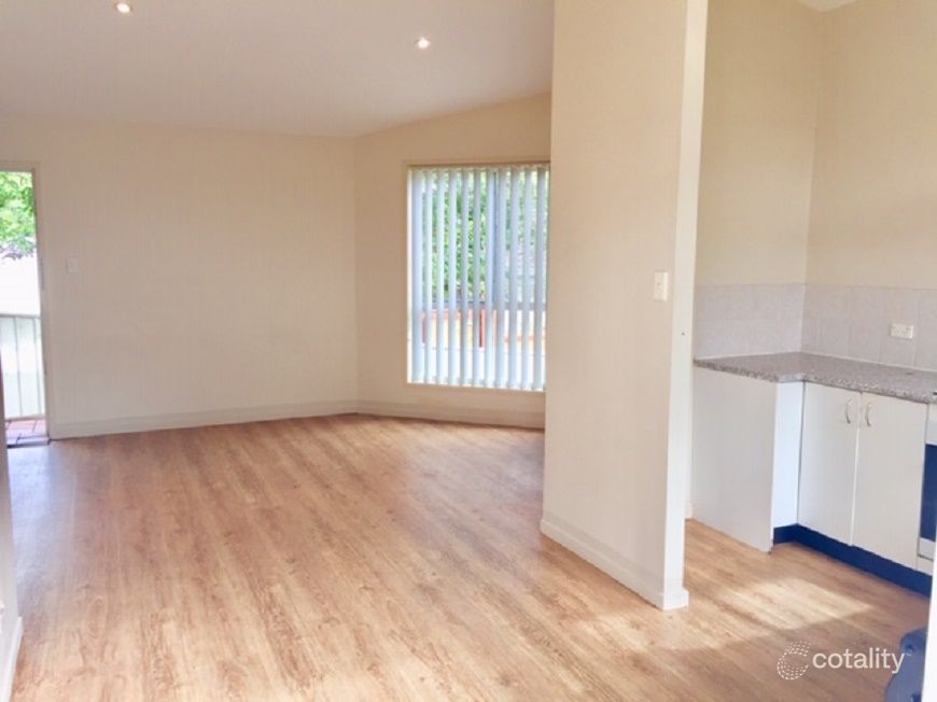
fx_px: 785
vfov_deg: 48.2
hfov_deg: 61.7
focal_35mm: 29
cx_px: 468
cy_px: 351
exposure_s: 1/50
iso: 32
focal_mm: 4.15
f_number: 2.2
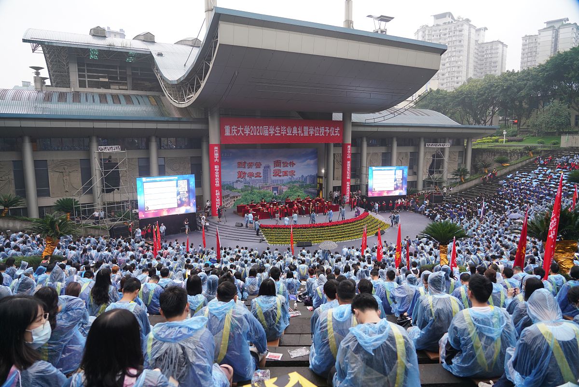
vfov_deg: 53.2
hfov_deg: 73.7
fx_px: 386
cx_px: 290
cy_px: 194
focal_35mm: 24
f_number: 4
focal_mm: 24
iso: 800
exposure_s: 1/160
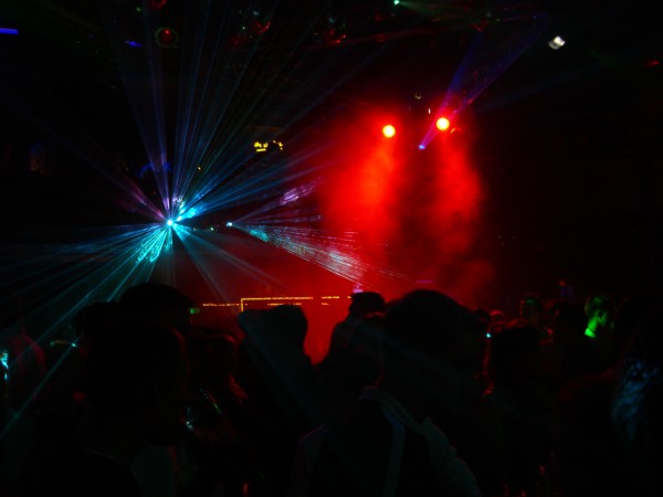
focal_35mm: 38
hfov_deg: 49.0
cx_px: 332
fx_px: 728
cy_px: 248
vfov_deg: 37.7
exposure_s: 1/8
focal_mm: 7.9
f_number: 2.8
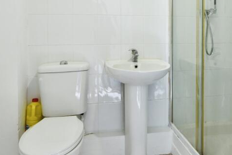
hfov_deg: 61.7
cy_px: 50
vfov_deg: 42.9
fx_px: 193
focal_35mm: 30
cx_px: 129
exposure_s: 1/8
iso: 800
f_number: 11
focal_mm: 14
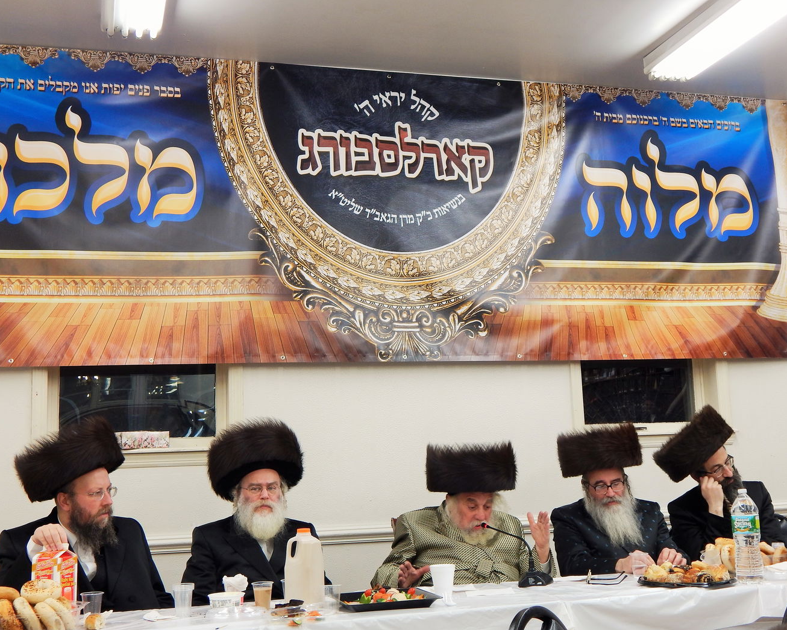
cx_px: 407
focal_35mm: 45
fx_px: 1048
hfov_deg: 41.1
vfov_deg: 33.4
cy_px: 316
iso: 125
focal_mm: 7.7
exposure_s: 1/40
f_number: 3.6
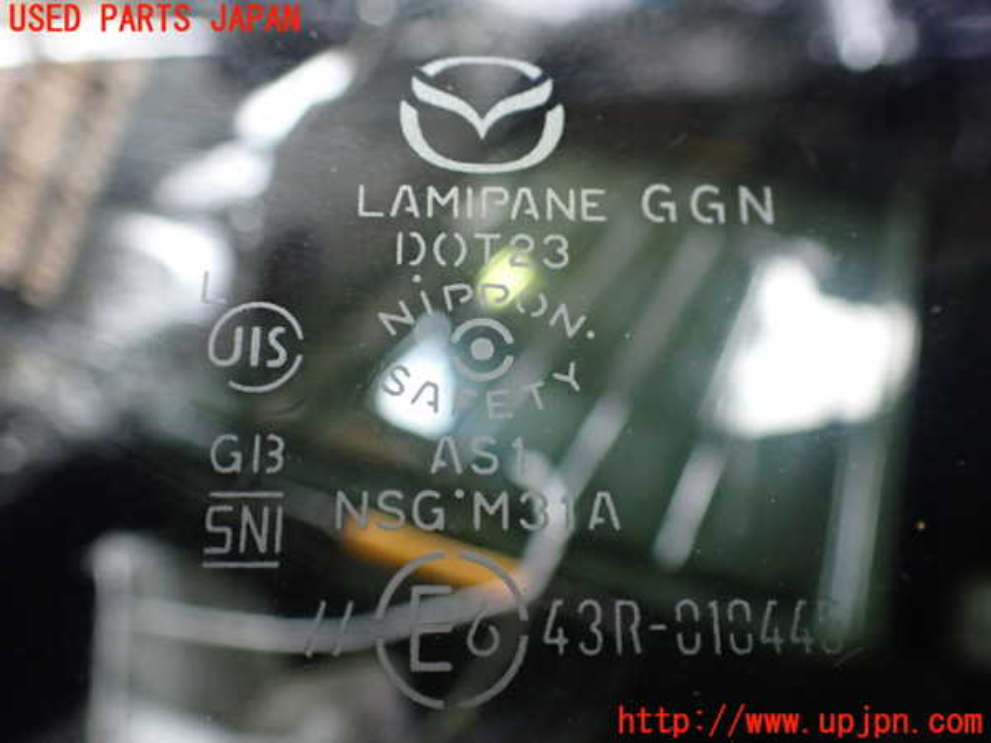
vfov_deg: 46.8
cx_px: 496
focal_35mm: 30
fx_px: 859
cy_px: 372
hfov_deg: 60.0
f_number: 2.3
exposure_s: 1/125
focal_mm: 5.4
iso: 500
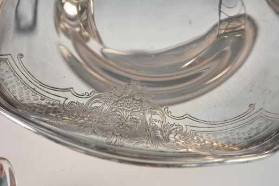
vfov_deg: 16.6
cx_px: 140
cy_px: 93
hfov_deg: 24.6
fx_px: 639
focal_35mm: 82
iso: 400
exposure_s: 1/125
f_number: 5.6
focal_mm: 55
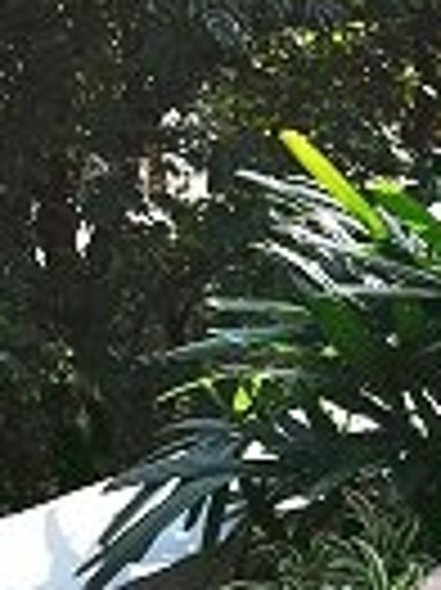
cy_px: 581
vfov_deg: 22.5
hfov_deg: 15.8
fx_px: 1429
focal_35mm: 84
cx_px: 700
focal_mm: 2.26
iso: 50
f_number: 2.2
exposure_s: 1/388
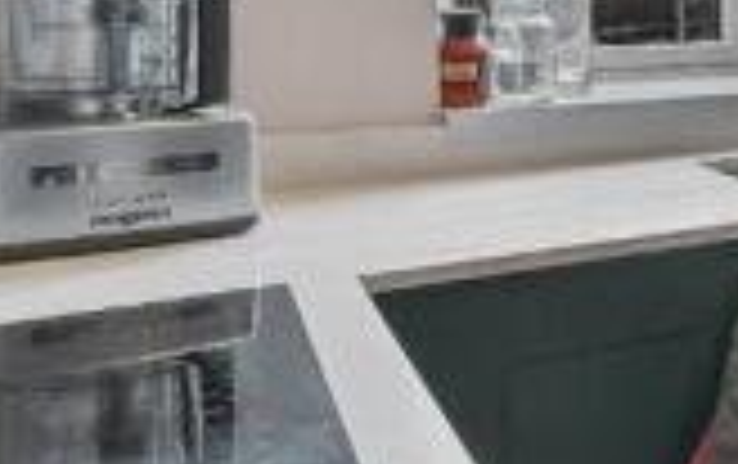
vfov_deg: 21.9
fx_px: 1148
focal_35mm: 57
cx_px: 1256
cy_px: -14
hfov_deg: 23.3
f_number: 8
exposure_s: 2.5
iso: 400
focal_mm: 14
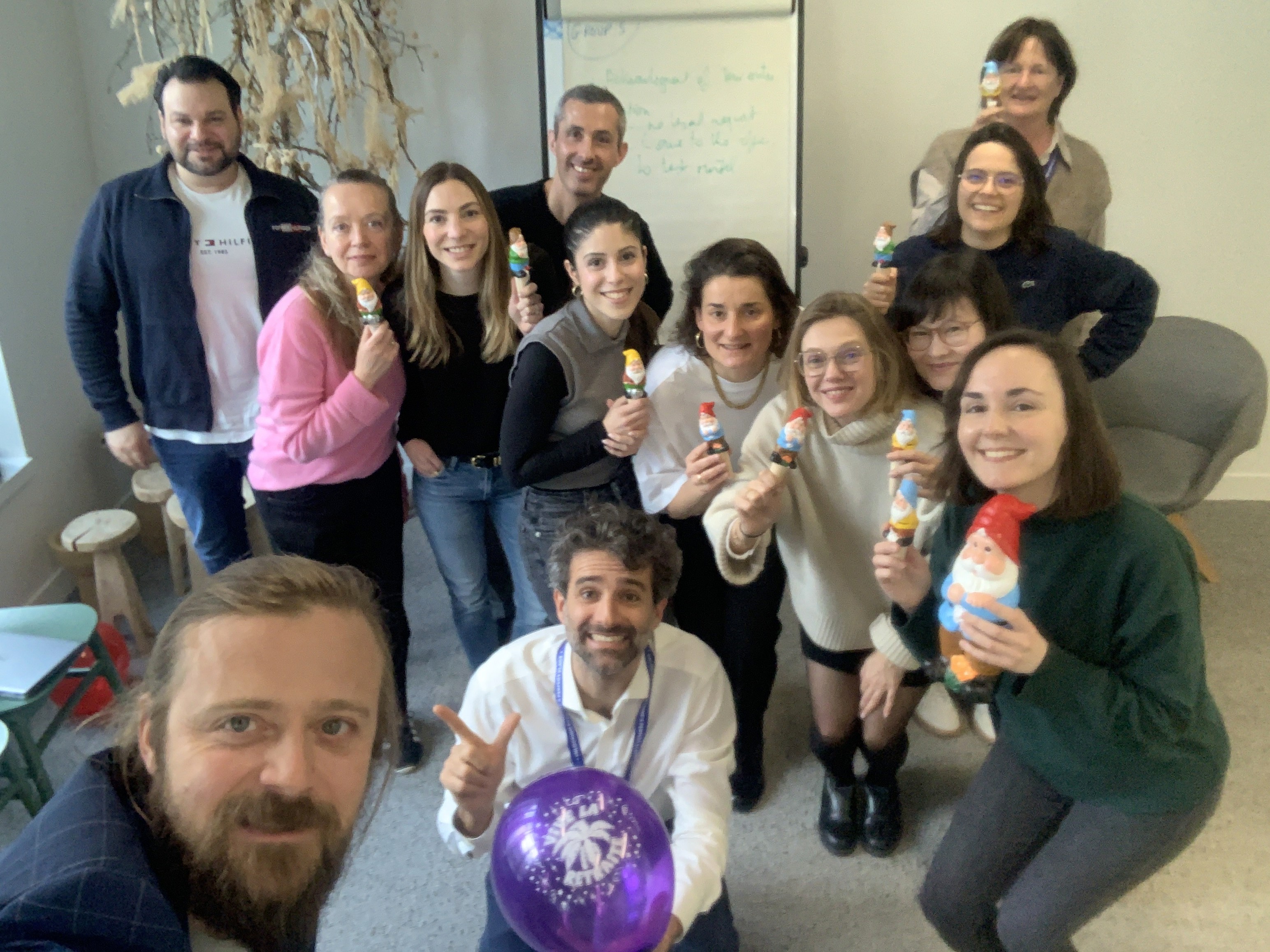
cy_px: 476
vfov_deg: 44.2
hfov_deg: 56.8
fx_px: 1174
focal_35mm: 32
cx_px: 635
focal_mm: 2.87
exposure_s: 1/60
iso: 200
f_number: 2.2
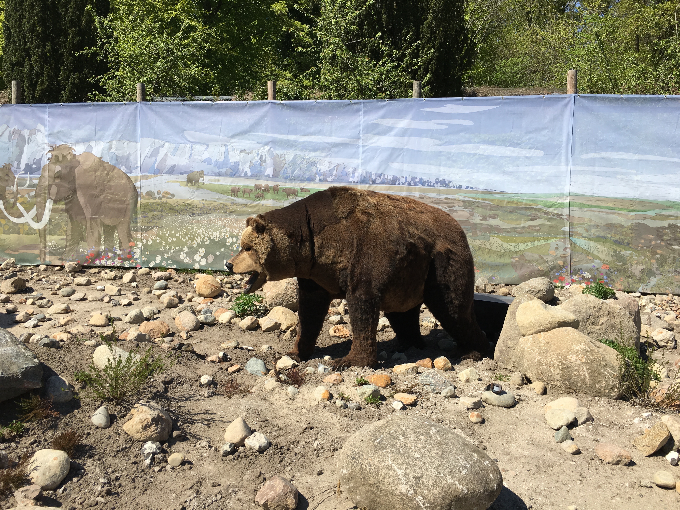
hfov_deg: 61.7
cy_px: 255
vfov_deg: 48.2
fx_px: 570
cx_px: 340
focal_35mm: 29
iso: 25
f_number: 2.2
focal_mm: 4.15
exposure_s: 1/1672
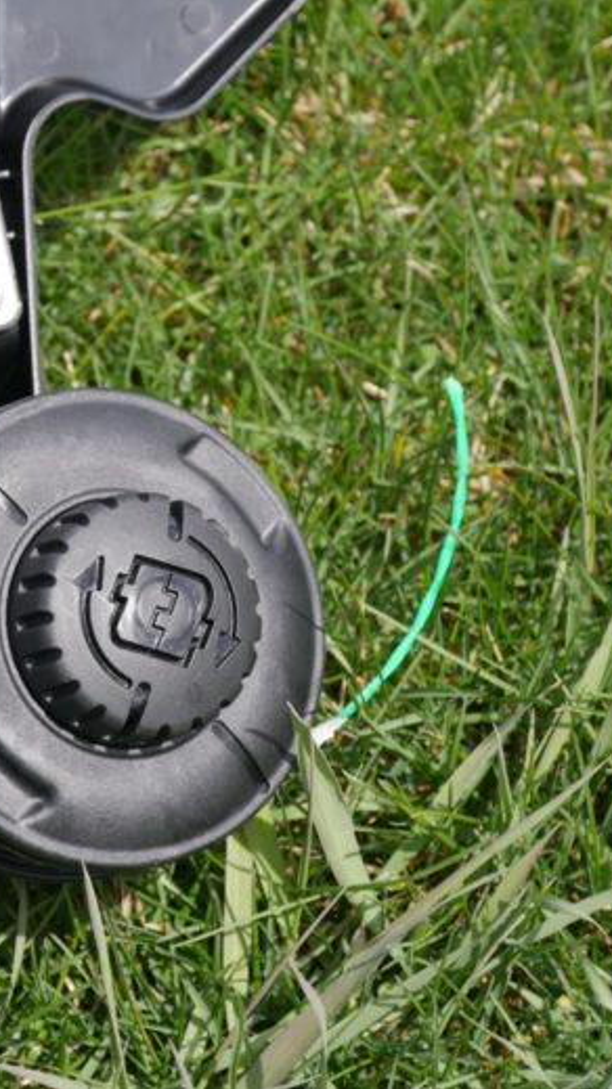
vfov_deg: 10.1
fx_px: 6153
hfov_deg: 5.7
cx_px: 31
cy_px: 544
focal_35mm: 213
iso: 200
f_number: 5.4
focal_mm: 73
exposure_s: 1/500
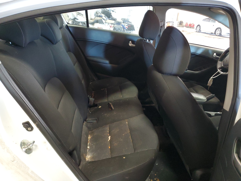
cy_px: 90
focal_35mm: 26
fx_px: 181
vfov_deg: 53.1
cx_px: 120
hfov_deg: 67.3
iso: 288
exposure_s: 1/17
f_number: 1.5
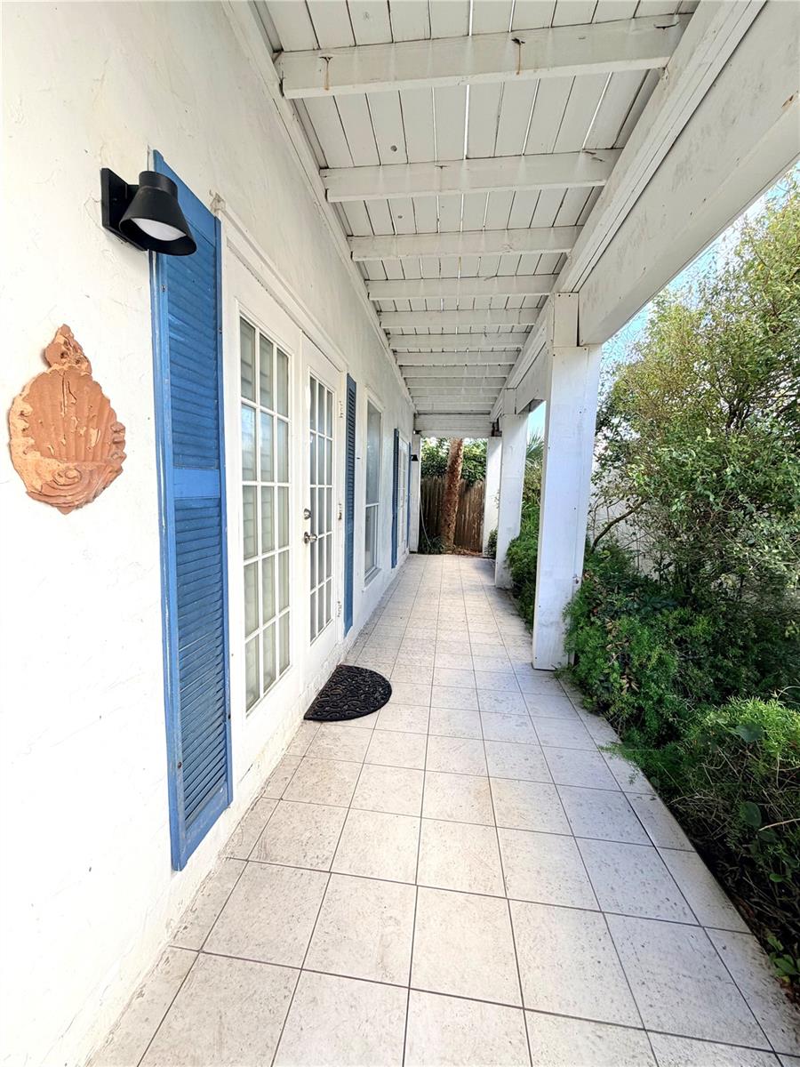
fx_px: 431
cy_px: 534
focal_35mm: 14
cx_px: 400
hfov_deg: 85.7
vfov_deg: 102.1
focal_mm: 2.22
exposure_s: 1/121
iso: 50
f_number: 2.2
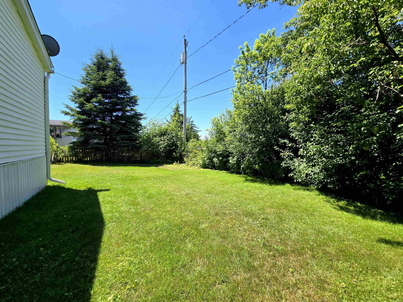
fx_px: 151
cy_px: 151
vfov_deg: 89.9
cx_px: 202
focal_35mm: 13
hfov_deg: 106.2
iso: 50
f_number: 2.2
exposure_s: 1/1314
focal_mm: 2.2
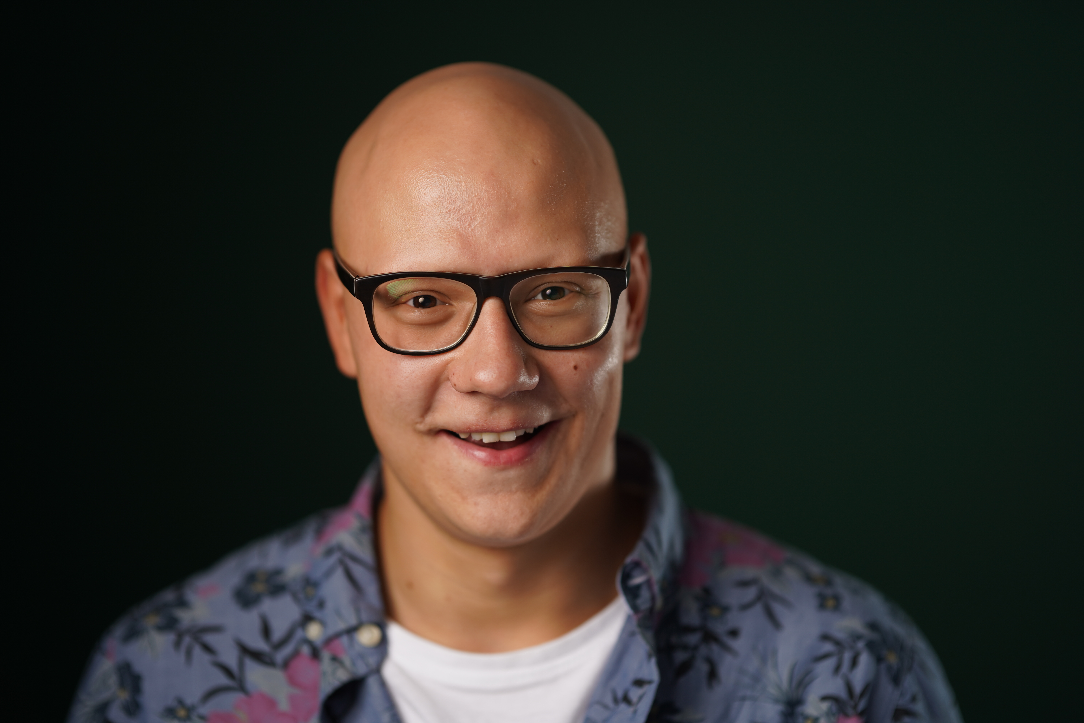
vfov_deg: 13.0
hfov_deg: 19.5
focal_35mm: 105
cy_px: 362
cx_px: 542
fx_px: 3161
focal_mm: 105
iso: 100
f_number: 1.4
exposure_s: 1/250
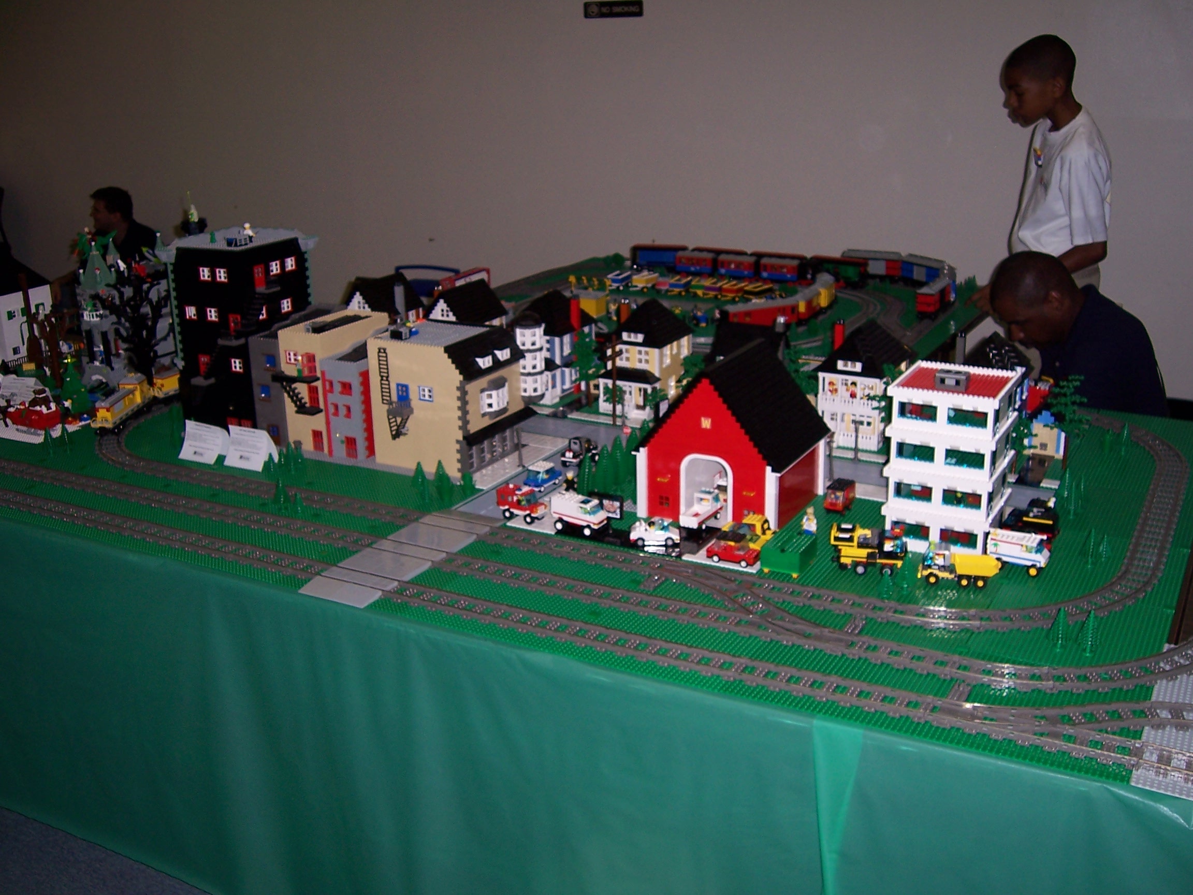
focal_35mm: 36
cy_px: 448
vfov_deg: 39.7
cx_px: 596
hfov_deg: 51.4
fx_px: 1241
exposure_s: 1/60
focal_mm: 6
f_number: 3
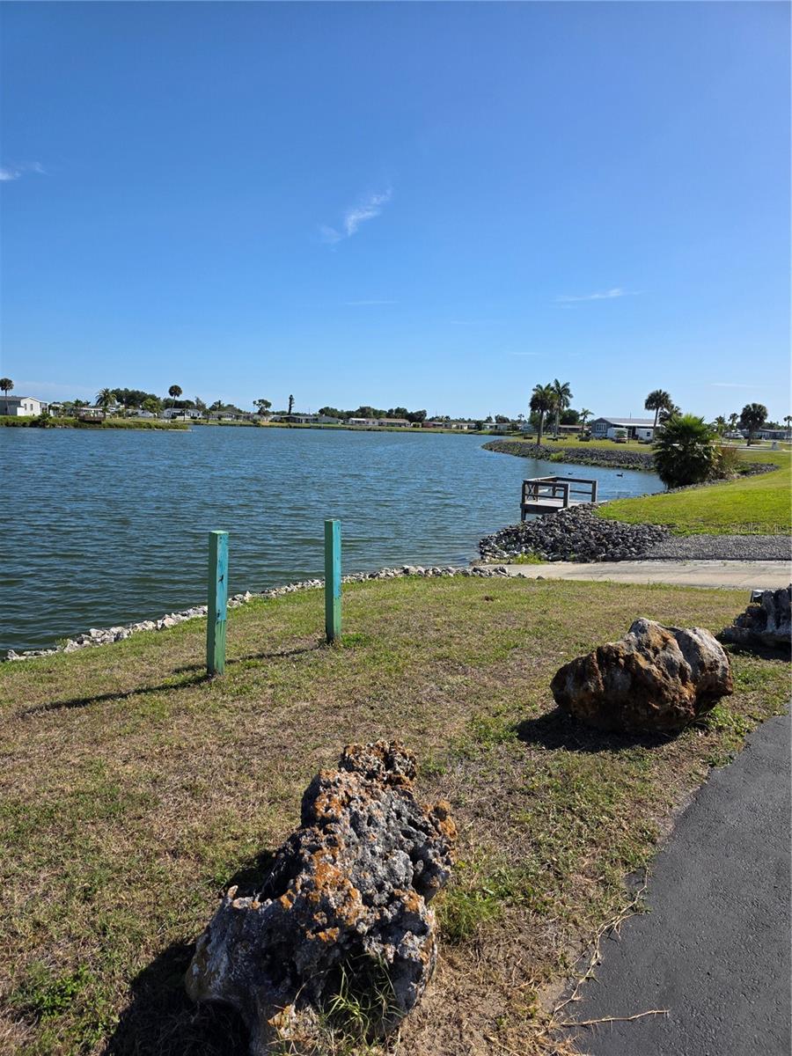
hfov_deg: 58.9
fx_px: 702
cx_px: 396
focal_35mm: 23
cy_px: 528
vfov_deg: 73.9
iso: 80
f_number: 1.7
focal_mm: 6.3
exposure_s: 1/6809
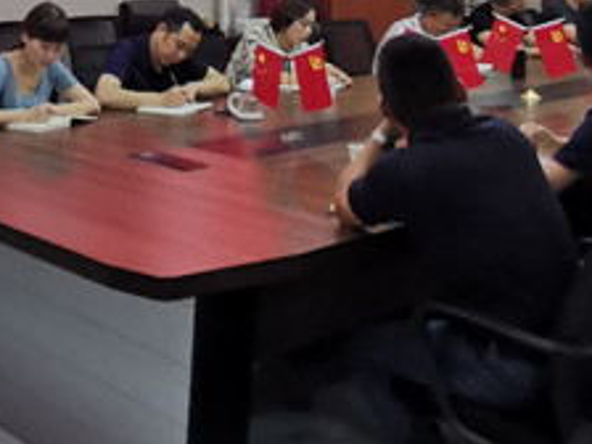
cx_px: 159
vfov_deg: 23.8
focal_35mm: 57
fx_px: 975
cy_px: -61
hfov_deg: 33.2
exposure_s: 1/100
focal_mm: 2.26
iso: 320
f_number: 2.2
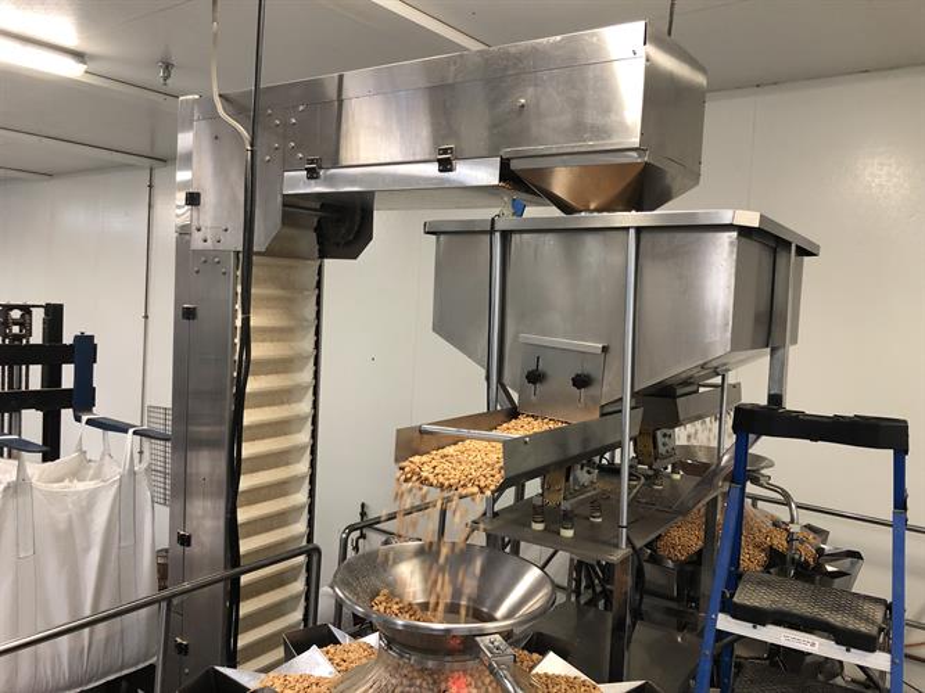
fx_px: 748
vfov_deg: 49.7
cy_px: 346
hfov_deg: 63.5
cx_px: 462
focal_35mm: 28
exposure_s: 1/15
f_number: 1.8
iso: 40
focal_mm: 3.99
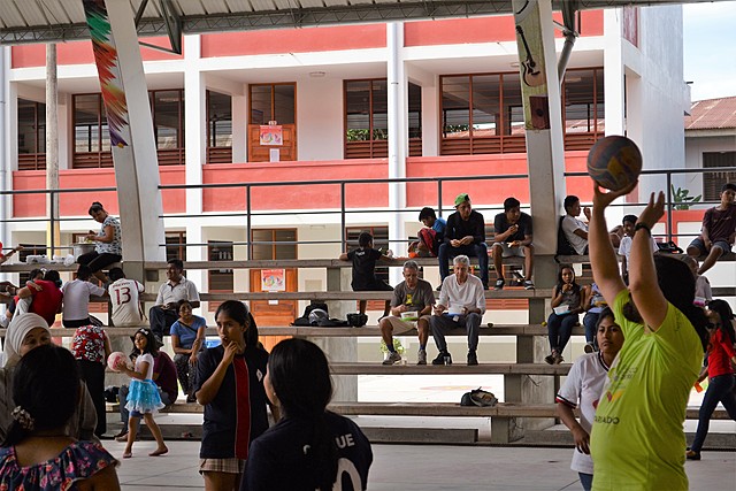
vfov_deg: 16.6
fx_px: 1687
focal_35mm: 82
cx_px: 368
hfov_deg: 24.6
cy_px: 246
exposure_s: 1/320
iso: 200
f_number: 5.6
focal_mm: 55
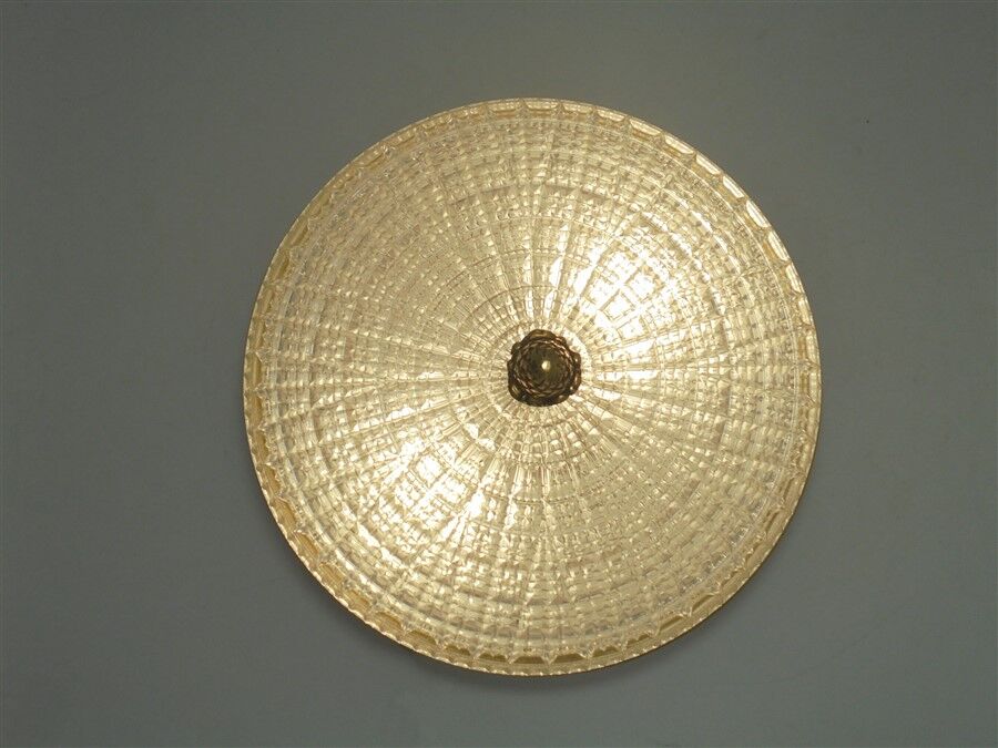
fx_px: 1096
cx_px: 499
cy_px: 374
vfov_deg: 37.7
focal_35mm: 38
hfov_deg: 49.0
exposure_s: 1/250
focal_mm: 6.9
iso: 100
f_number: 4.2
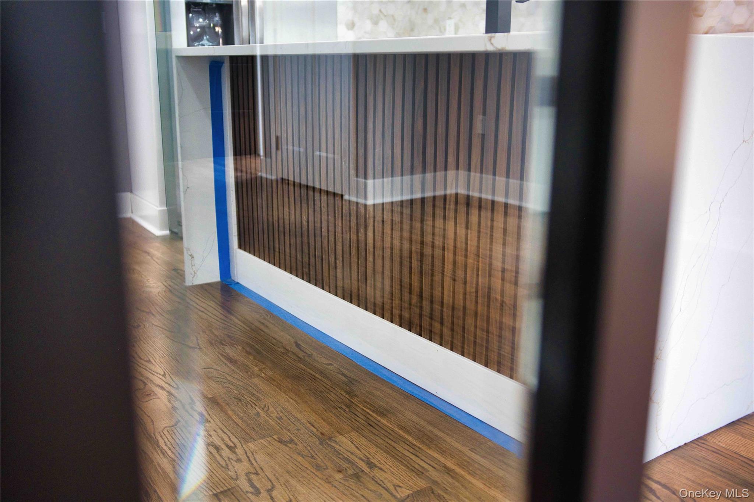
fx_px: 733
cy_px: 251
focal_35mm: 35
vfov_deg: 37.8
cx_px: 377
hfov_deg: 54.4
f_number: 1.8
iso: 1600
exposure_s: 1/250
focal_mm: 23
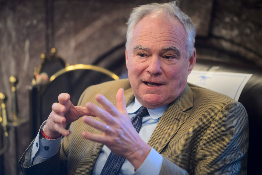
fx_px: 1456
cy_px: 88
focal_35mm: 200
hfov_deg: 10.3
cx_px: 131
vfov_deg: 6.9
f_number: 2.8
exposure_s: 1/250
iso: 2500
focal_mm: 200
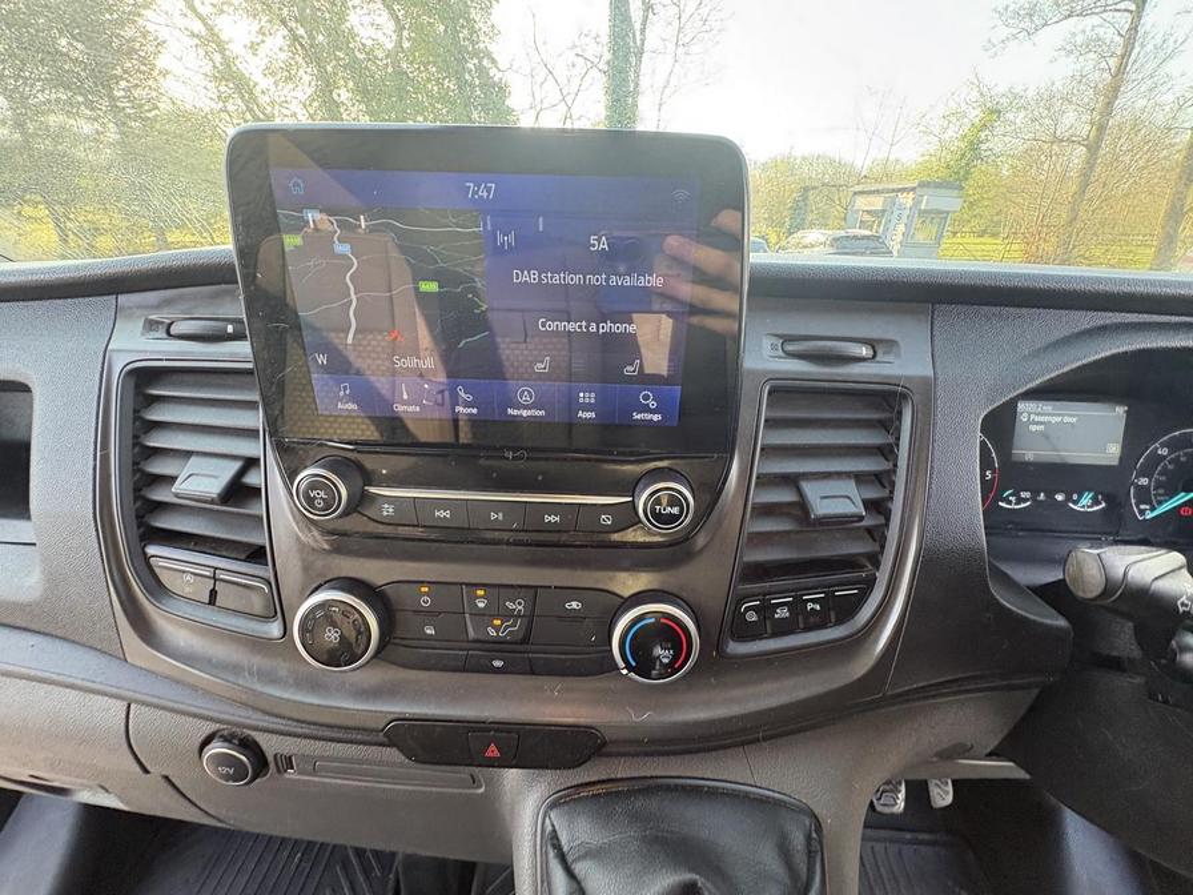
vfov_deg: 85.7
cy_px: 448
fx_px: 482
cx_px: 596
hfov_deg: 102.1
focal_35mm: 14
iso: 200
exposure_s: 1/60
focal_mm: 2.22
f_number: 2.2
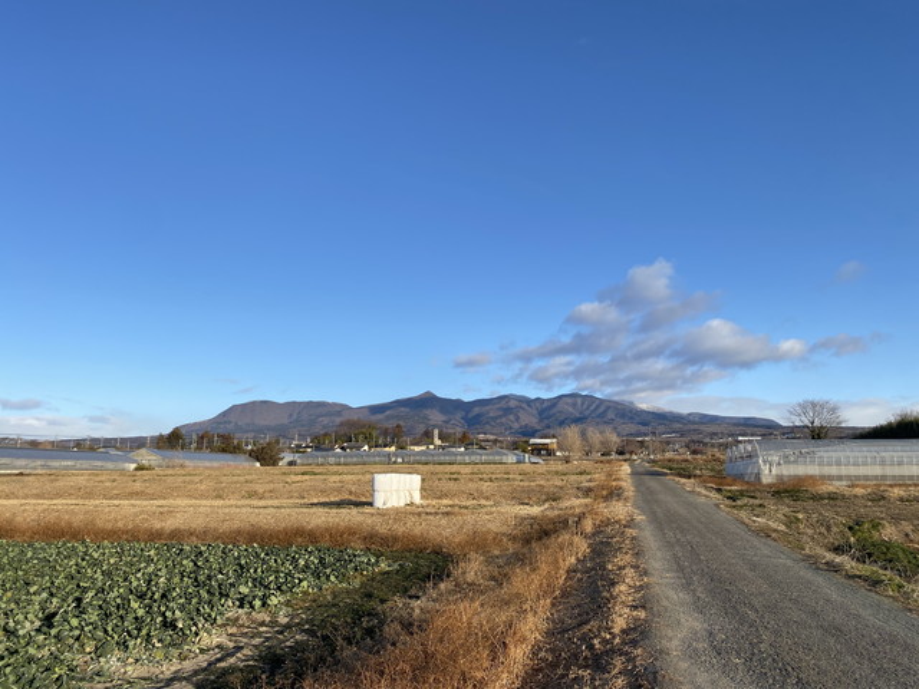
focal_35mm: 26
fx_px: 690
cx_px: 460
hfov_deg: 67.3
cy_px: 344
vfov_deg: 53.1
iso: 32
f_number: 1.8
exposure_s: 1/2358
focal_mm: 4.25
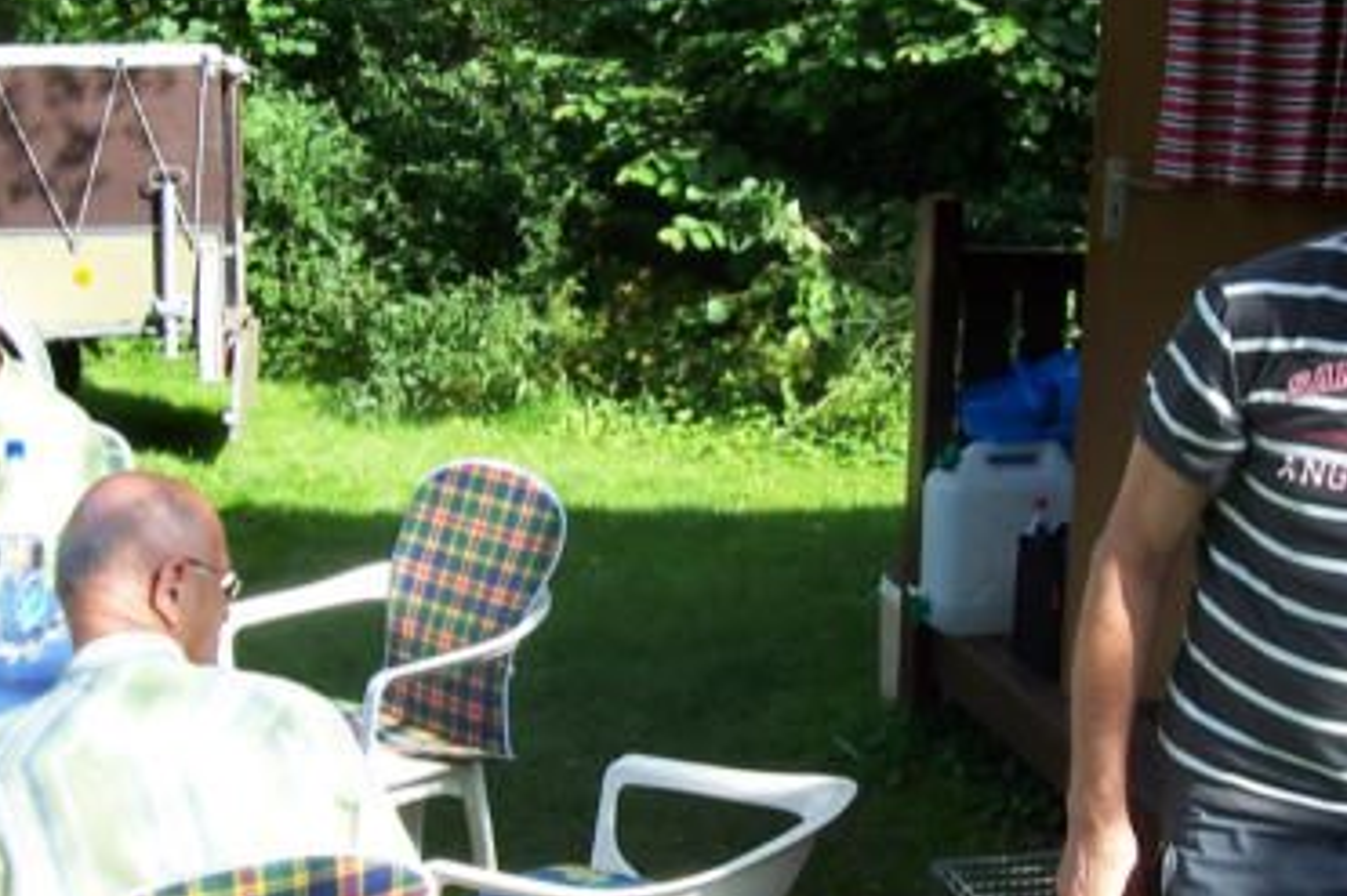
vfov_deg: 22.2
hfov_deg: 32.8
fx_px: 2281
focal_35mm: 61
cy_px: 464
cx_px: 828
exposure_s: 1/125
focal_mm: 5.6
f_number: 5.6
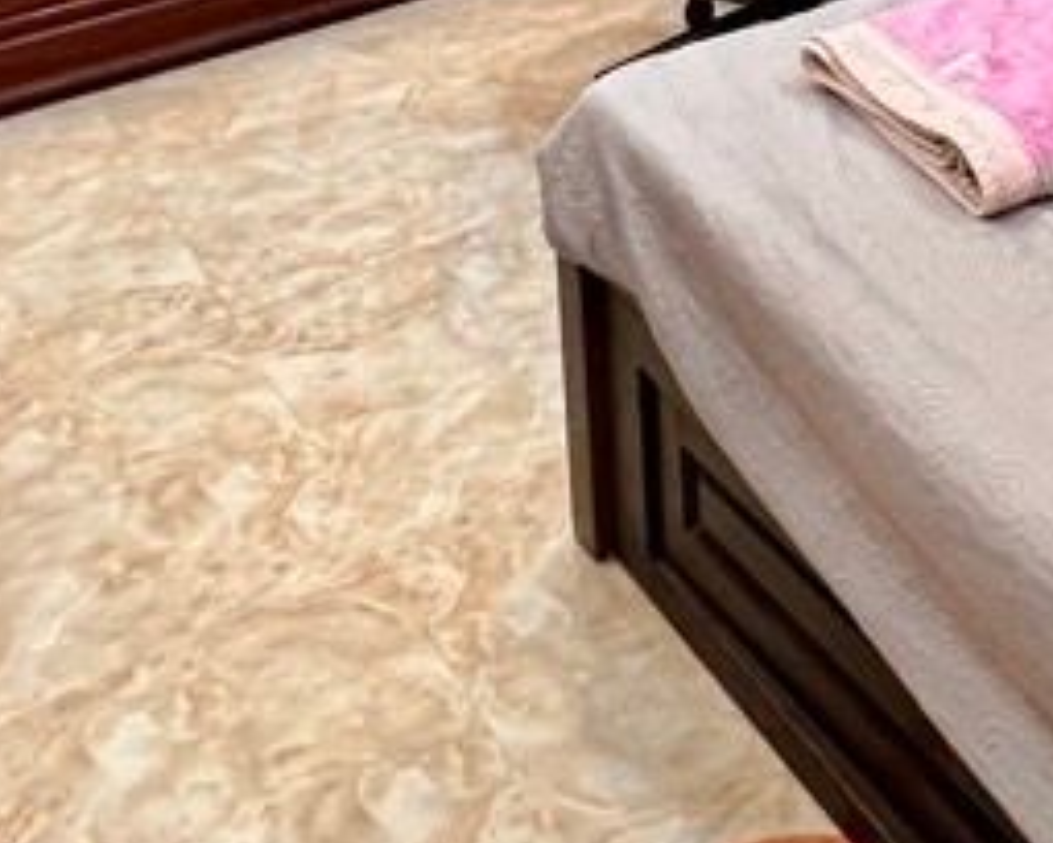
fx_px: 1589
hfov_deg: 33.1
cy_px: -512
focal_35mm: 51
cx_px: 1090
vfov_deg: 22.6
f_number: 1.8
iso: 320
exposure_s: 1/50
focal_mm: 1.57
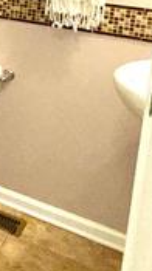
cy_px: -17
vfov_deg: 28.9
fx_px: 482
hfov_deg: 12.5
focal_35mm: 67
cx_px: -247
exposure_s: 1/120
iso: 125
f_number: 2.2
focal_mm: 2.22
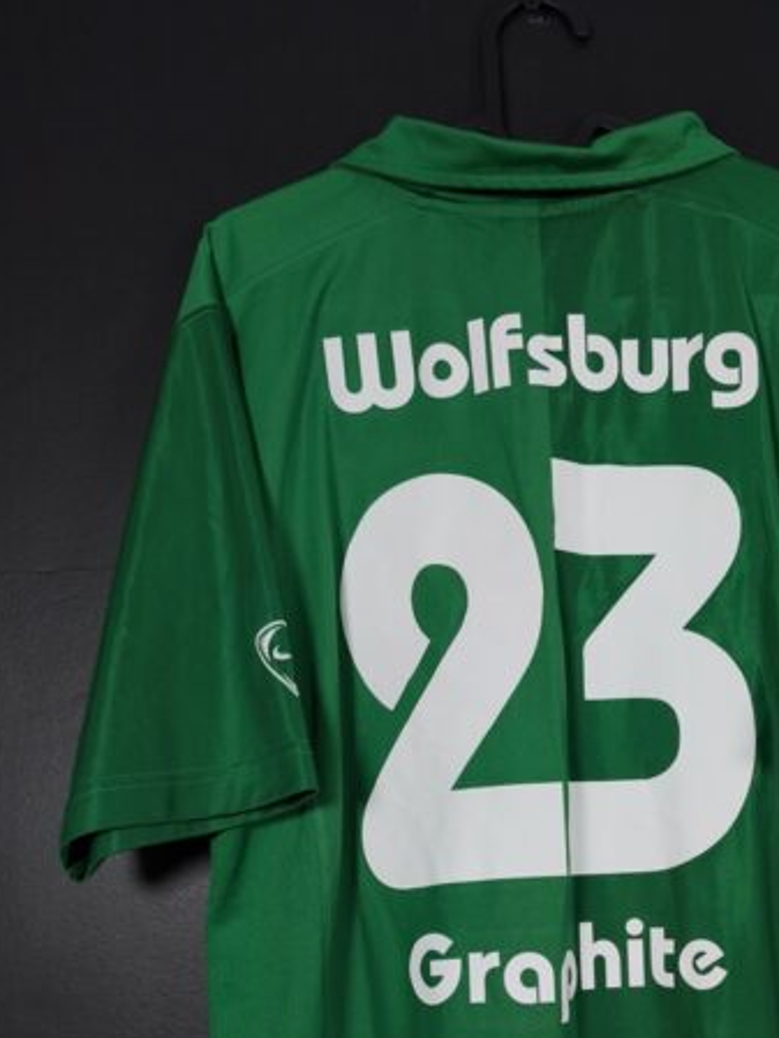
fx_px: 1230
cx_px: 569
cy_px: 885
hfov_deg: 34.5
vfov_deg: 42.8
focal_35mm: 41
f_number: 1.6
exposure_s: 1/125
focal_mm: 6.57
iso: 500
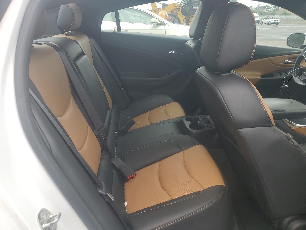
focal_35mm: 26
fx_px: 230
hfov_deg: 67.3
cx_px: 153
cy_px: 115
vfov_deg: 53.1
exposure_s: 1/435
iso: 50
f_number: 1.5
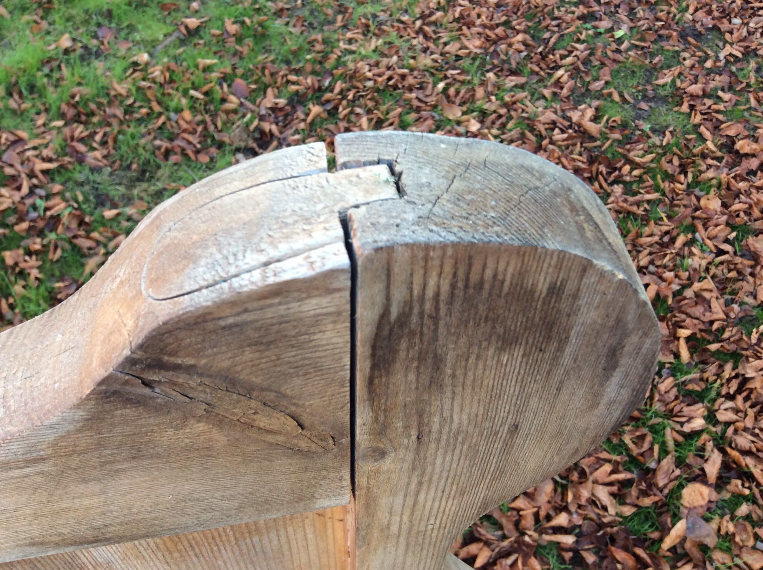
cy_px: 285
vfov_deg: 44.1
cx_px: 382
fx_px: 704
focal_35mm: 32
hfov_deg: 56.9
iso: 32
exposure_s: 1/50
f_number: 2.4
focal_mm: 3.3
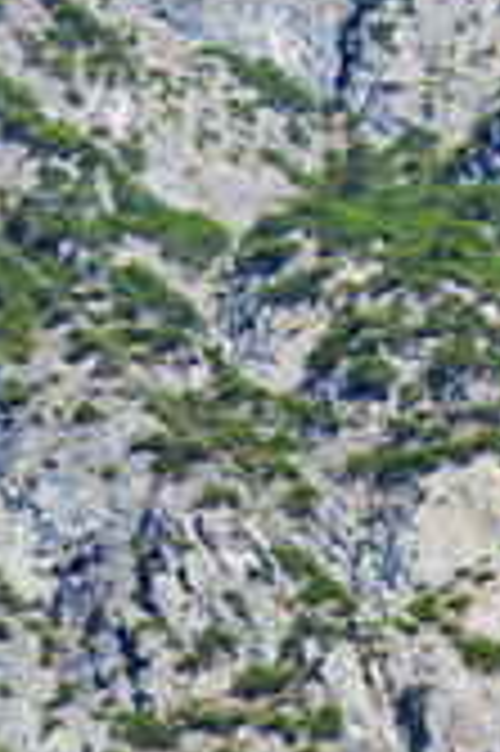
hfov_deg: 3.4
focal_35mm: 407
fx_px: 8496
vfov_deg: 5.1
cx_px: 637
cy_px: 878
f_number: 5
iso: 100
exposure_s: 1/125
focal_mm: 78
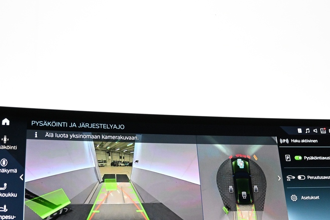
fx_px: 403
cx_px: 167
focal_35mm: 44
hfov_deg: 44.5
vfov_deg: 29.7
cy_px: 182
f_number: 3.5
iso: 1600
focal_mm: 16
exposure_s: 1/50
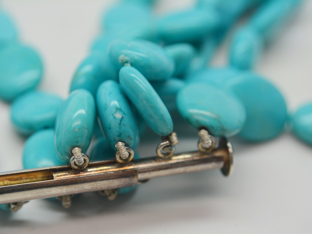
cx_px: 111
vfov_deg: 22.2
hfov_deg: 29.2
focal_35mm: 66
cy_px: 148
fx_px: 595
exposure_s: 1/125
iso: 280
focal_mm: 32
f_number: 5.6
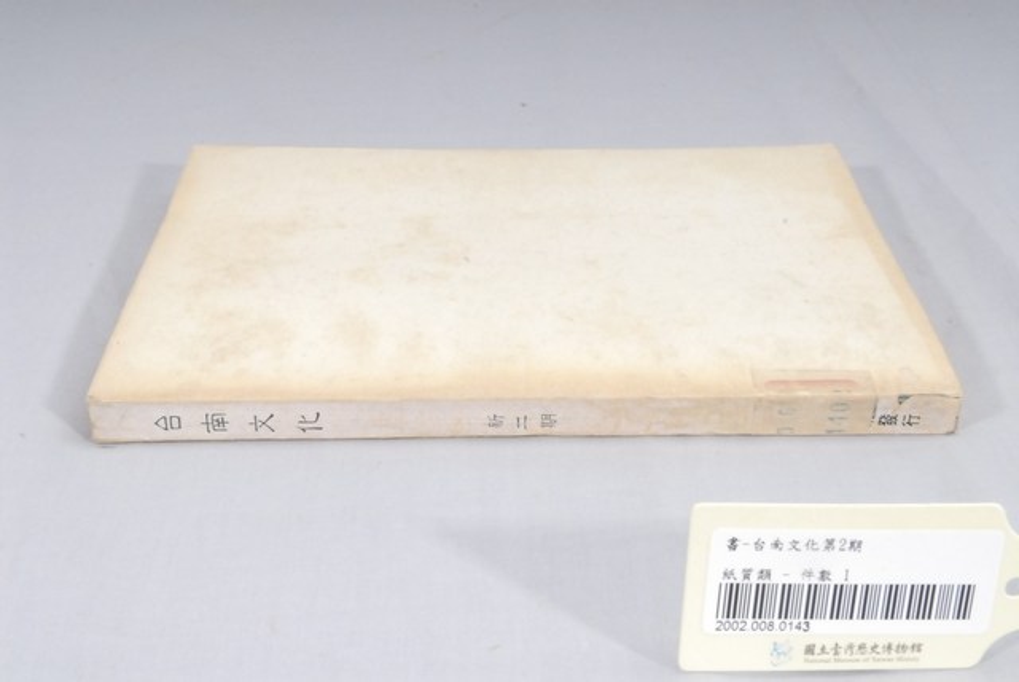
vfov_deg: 22.7
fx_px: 1700
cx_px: 510
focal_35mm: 60
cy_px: 341
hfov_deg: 33.4
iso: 1600
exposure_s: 1/200
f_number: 29
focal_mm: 40
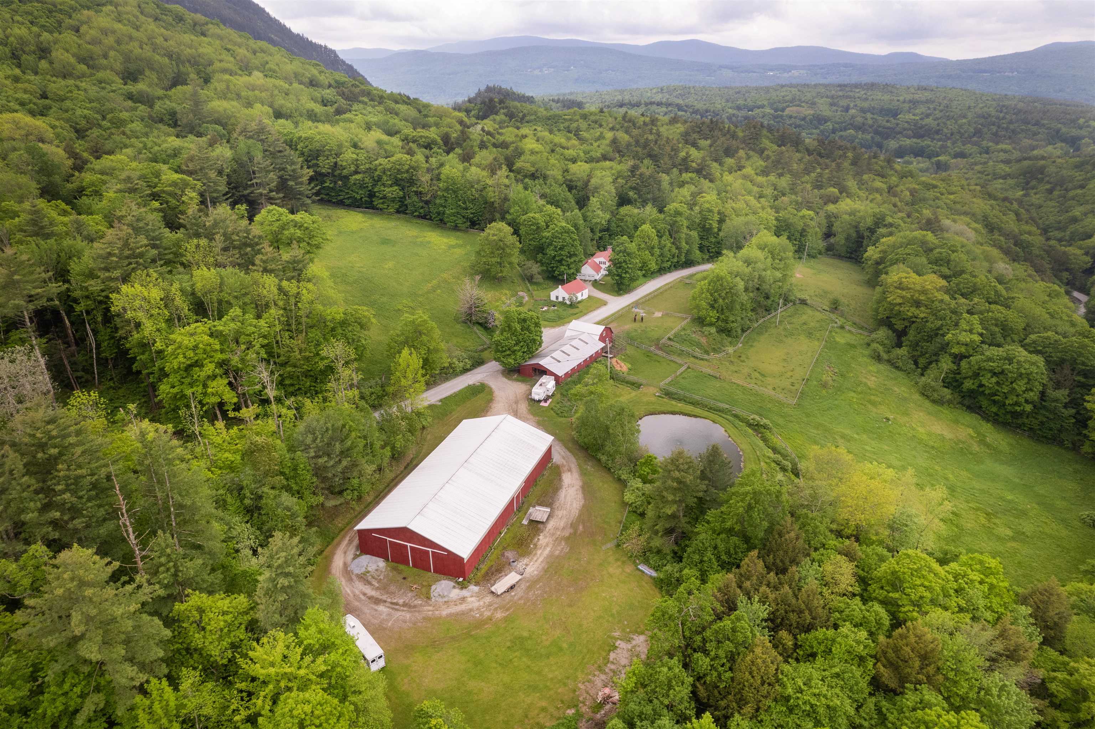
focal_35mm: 22
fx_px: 669
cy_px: 364
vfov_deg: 57.2
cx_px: 548
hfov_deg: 78.6
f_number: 2.8
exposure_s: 1/80
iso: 120
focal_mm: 8.38
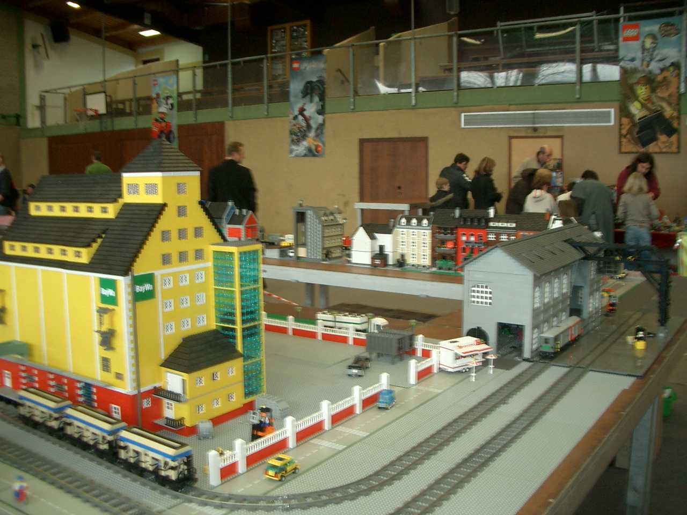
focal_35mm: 35
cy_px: 258
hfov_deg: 52.6
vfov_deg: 40.7
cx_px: 344
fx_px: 695
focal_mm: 5.8
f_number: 2.6
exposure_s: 1/40
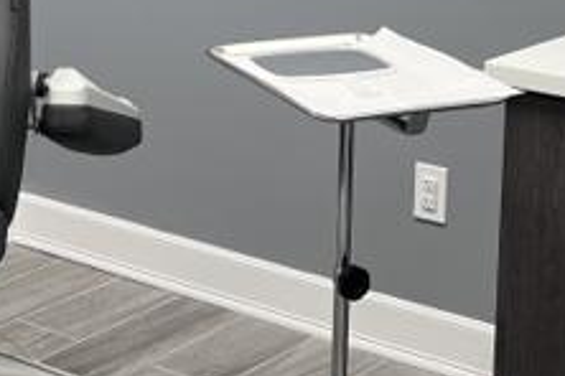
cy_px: -131
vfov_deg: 12.7
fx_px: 1632
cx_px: 275
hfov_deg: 19.6
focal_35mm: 104
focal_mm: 5.7
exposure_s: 1/120
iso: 125
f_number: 1.5
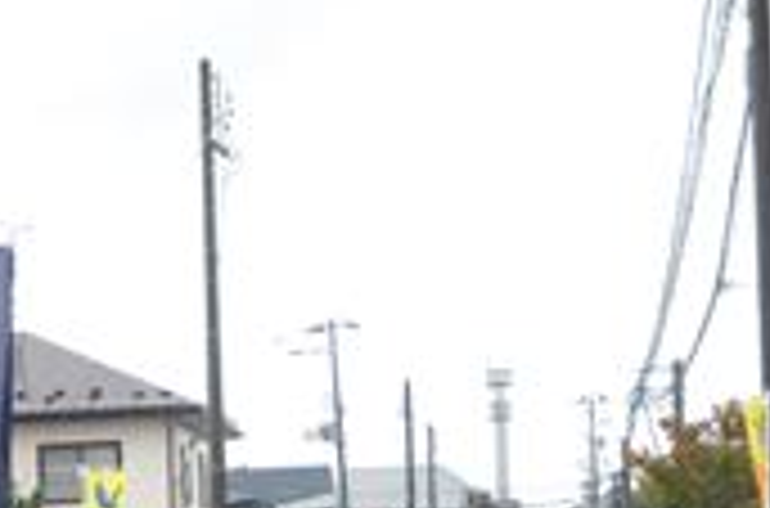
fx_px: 2986
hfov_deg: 14.4
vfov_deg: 9.6
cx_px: -63
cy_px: 560
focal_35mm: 140
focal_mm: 32
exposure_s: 1/2500
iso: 3200
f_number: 4
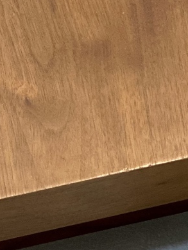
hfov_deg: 7.6
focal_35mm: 192
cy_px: 433
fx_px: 1389
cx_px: 266
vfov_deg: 9.8
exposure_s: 1/100
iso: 80
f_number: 2
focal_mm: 6
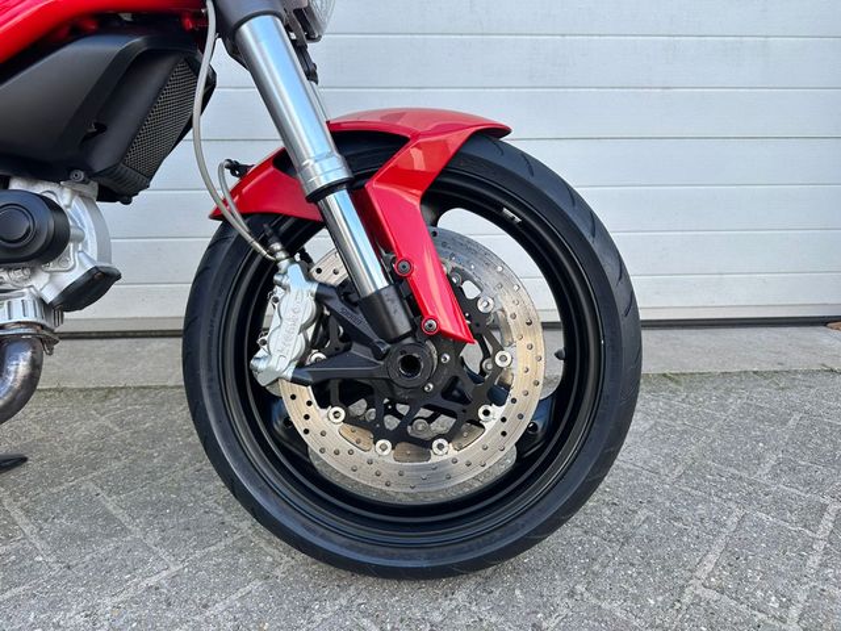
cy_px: 316
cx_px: 420
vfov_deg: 56.8
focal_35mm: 24
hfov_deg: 71.6
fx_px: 583
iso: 80
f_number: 1.78
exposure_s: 1/501
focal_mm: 6.86
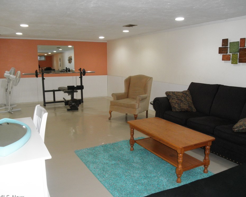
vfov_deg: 48.5
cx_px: 131
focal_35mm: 30
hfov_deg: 58.7
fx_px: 218
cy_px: 100
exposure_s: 1/30
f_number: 3
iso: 250
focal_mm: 5
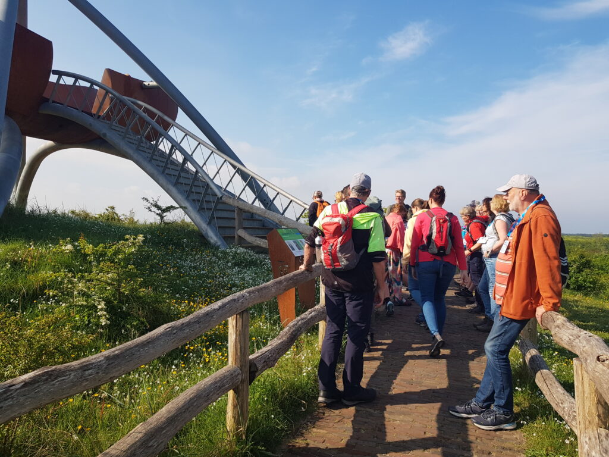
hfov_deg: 67.3
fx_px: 457
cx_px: 304
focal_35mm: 26
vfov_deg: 53.1
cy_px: 228
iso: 40
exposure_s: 1/1580
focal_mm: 4.2
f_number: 1.7
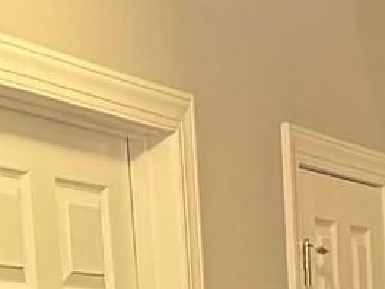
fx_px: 2069
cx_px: 1205
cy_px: 727
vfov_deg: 7.4
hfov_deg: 8.6
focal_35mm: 186
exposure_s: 1/60
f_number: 1.78
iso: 800
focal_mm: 6.76
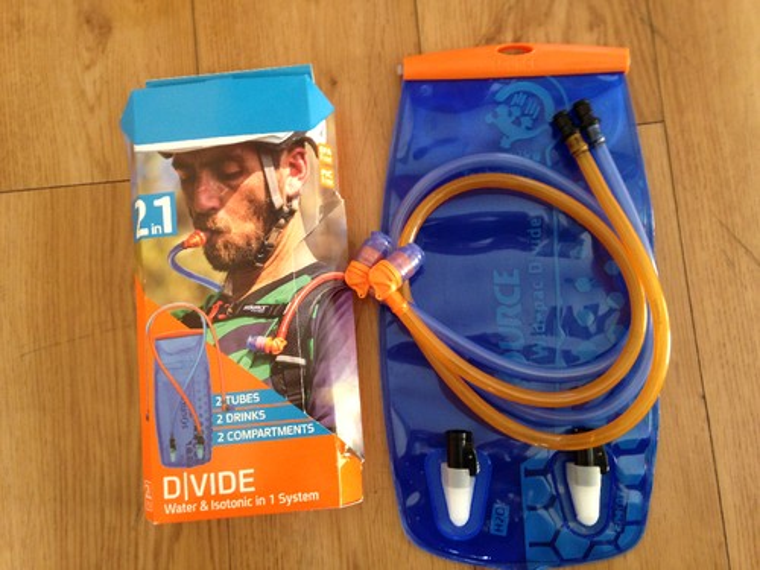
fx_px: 725
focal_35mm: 33
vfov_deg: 42.9
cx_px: 380
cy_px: 285
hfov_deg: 55.4
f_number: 2.4
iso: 125
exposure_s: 1/20
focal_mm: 4.12
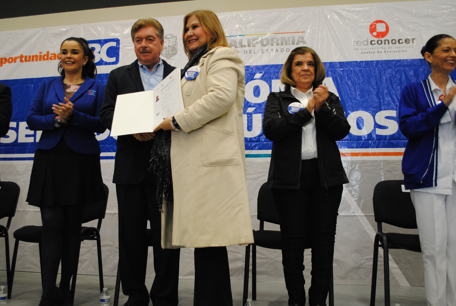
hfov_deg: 57.2
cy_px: 153
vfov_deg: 40.1
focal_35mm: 33
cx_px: 228
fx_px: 418
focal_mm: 22
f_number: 4
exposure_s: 1/40
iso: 800
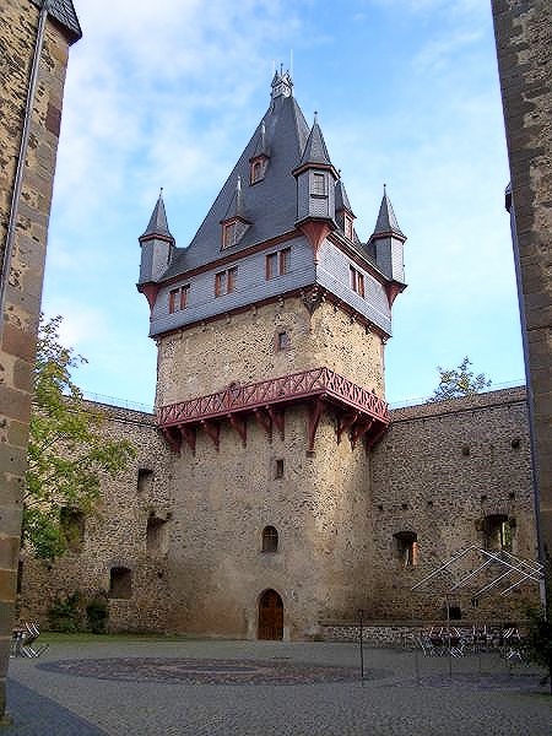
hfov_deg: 40.7
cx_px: 276
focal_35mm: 35
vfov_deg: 52.6
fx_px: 744
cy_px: 368
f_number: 4.3
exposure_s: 1/160
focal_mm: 5.8
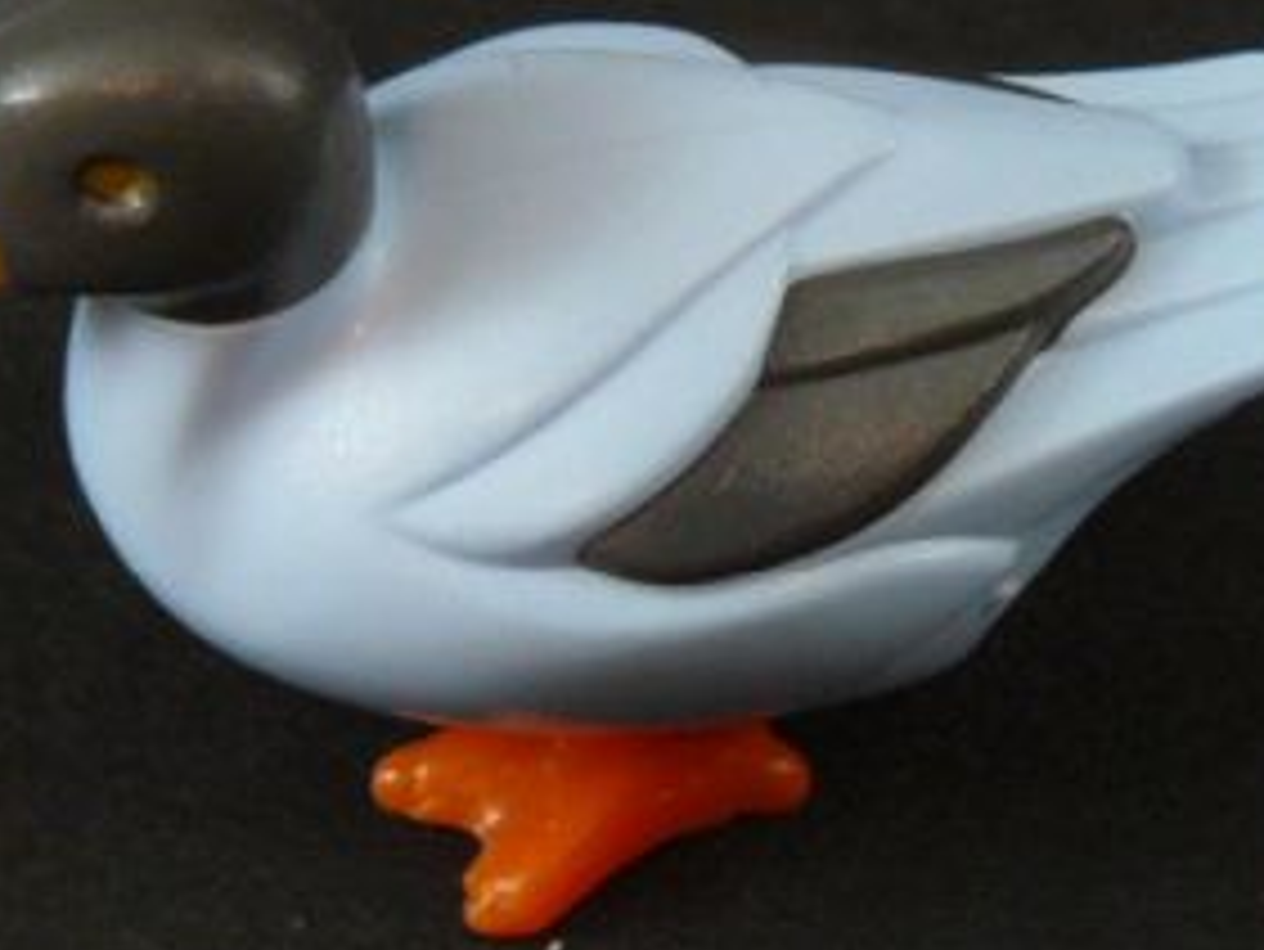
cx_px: 621
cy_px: 344
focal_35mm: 139
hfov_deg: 14.2
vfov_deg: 10.7
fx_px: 5078
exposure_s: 1/30
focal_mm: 7.9
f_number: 4
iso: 250
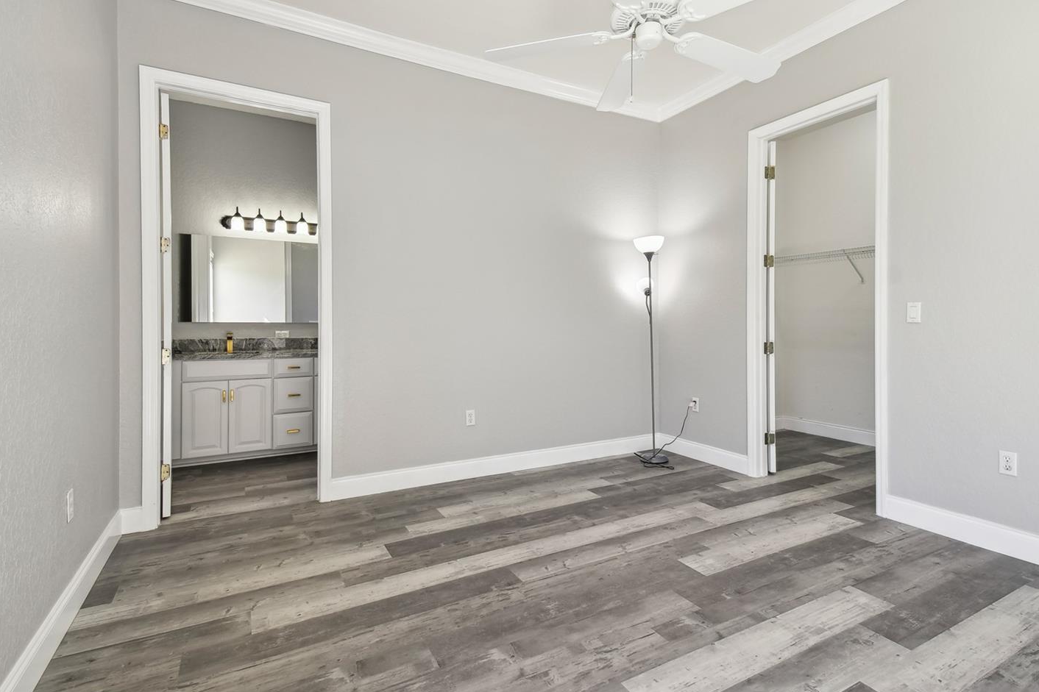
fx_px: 491
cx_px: 550
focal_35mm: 17
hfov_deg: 93.2
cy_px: 321
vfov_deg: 70.3
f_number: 7.1
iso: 100
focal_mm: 10
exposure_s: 1/15
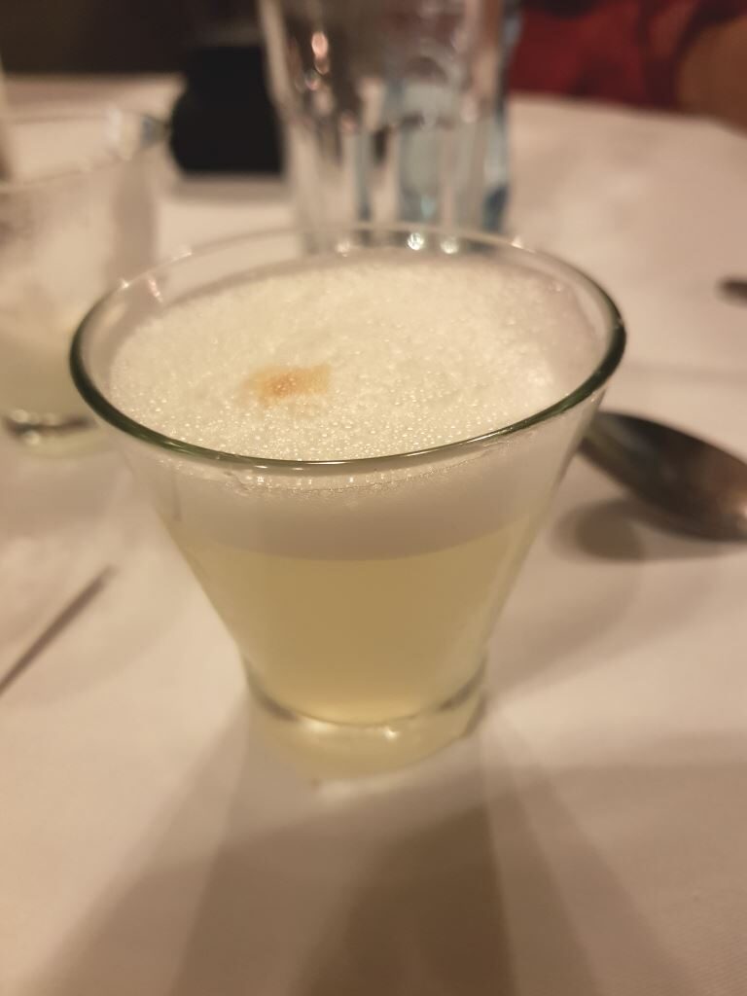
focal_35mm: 26
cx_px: 374
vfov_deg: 67.3
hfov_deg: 53.1
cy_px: 498
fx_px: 748
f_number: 1.7
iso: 250
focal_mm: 4.2
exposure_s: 1/10
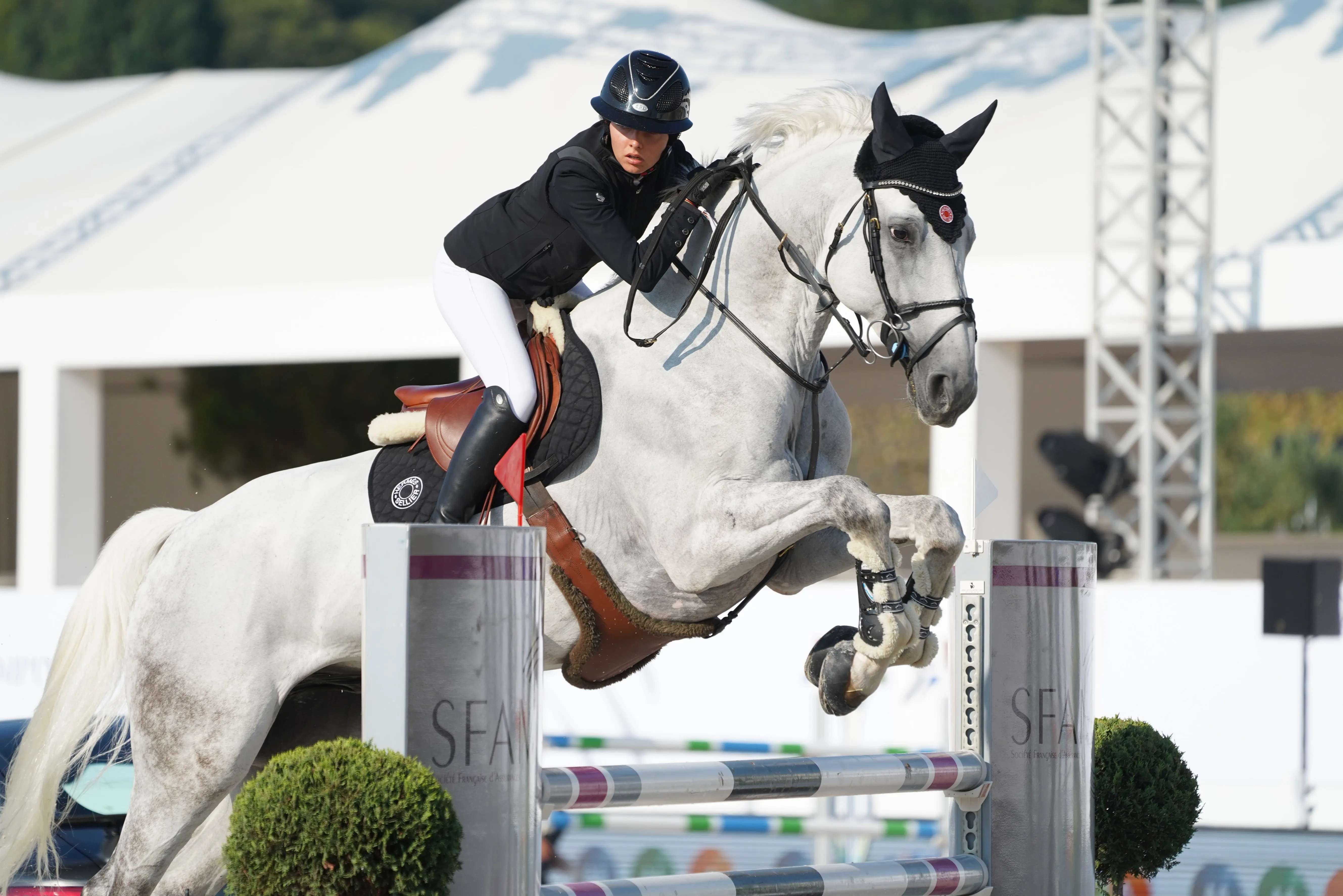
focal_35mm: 294
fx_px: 10967
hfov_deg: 7.0
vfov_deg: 4.7
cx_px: 672
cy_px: 448
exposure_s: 1/2500
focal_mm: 294
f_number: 5.6
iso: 640
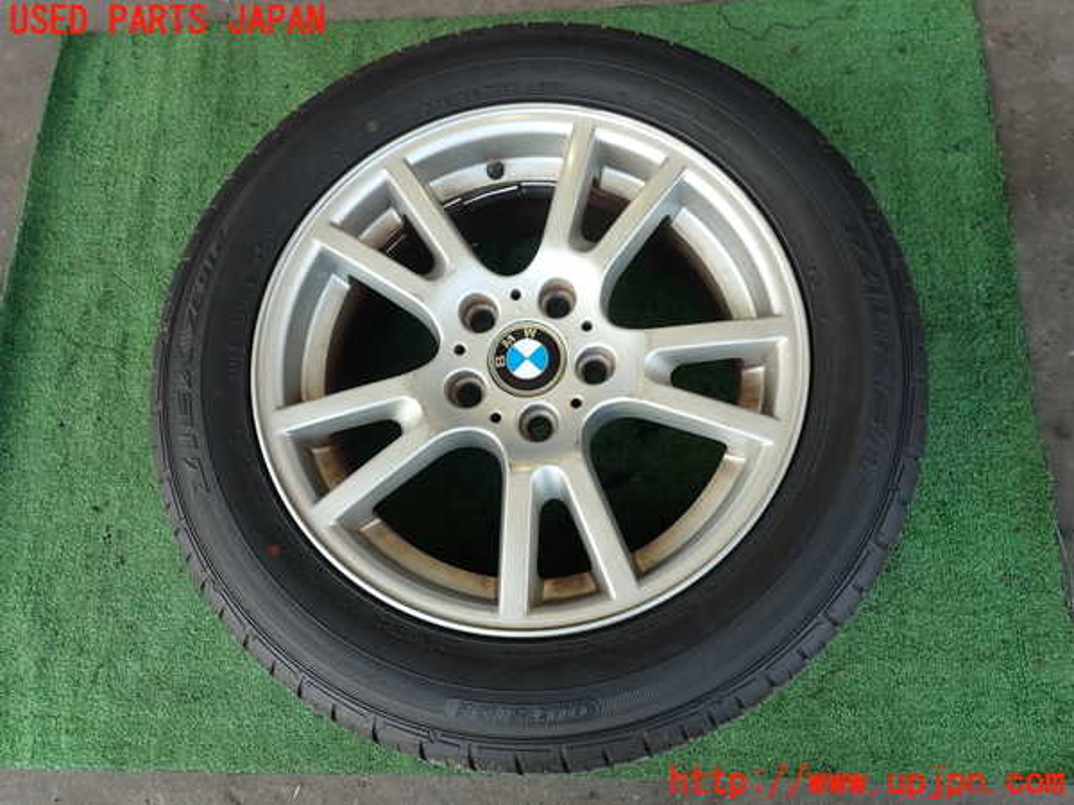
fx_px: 776
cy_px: 402
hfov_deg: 69.4
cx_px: 537
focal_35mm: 25
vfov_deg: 54.9
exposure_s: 1/100
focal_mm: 4.5
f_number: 2.8
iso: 100
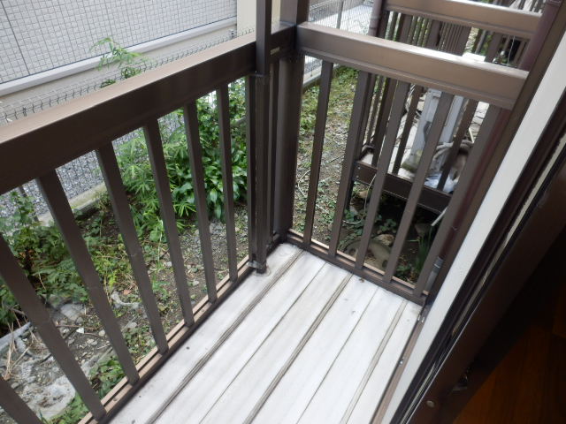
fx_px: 392
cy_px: 212
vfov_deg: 56.8
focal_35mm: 24
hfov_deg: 71.6
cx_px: 283
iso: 100
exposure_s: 1/30
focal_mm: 4.2
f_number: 3
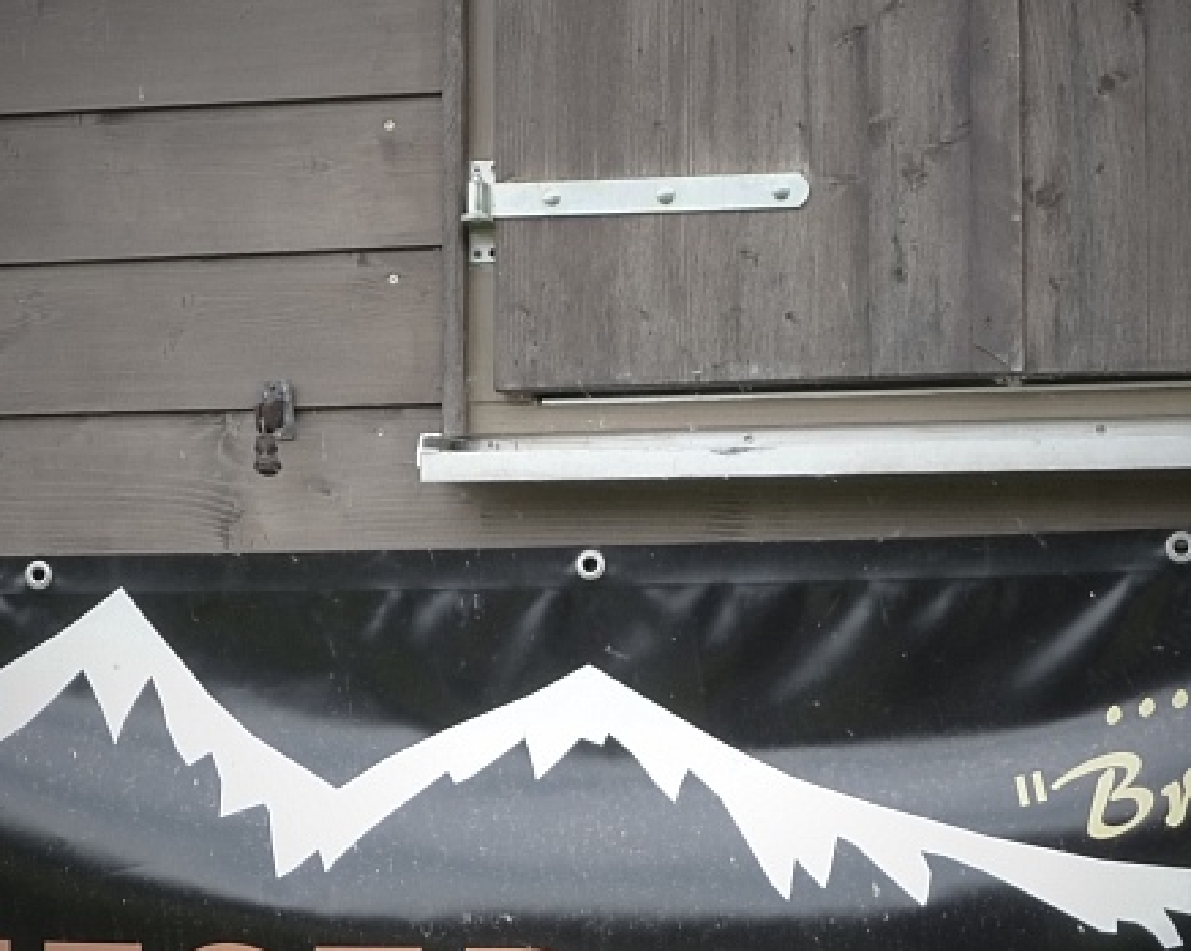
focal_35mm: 74
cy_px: 619
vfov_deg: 20.6
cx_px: 594
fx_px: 2607
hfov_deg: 25.7
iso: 125
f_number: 3.9
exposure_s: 1/100
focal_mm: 6.4
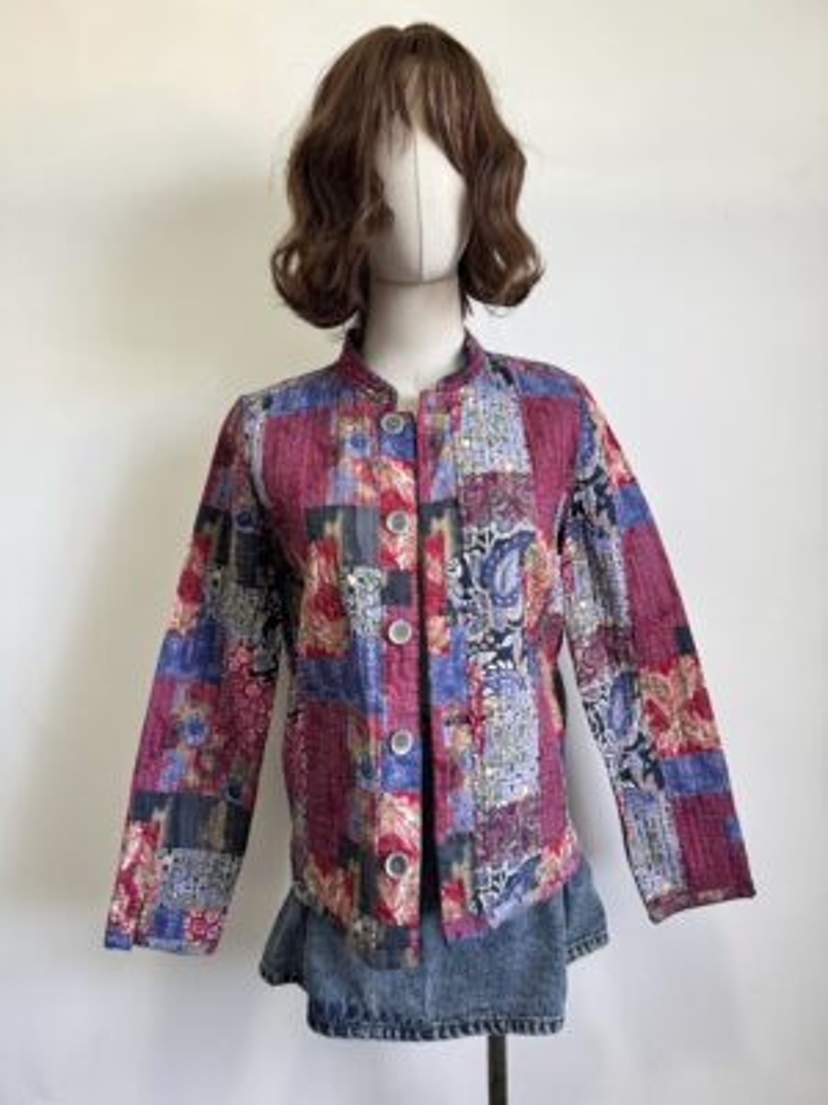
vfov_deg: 71.6
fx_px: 765
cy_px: 552
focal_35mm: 24
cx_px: 414
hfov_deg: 56.8
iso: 160
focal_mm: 6.76
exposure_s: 1/60
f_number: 1.78
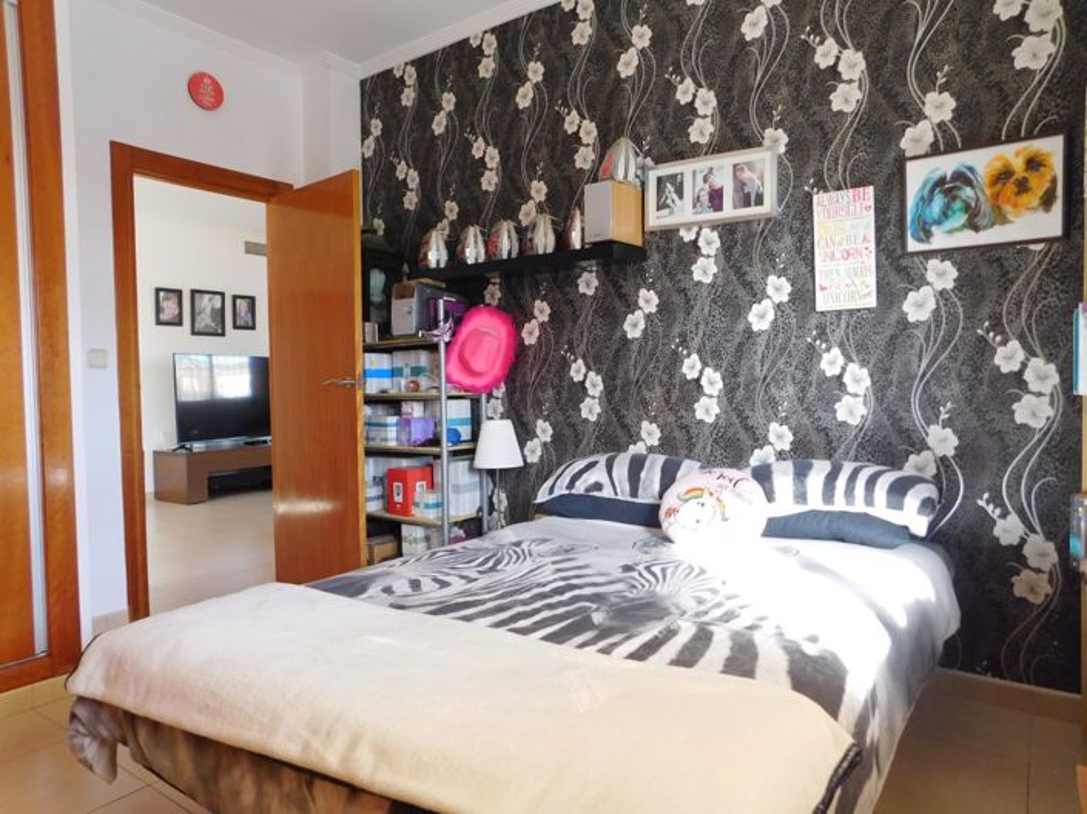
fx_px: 722
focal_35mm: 23
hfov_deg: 74.0
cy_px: 407
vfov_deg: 58.8
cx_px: 544
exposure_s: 1/30
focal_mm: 4
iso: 180
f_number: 3
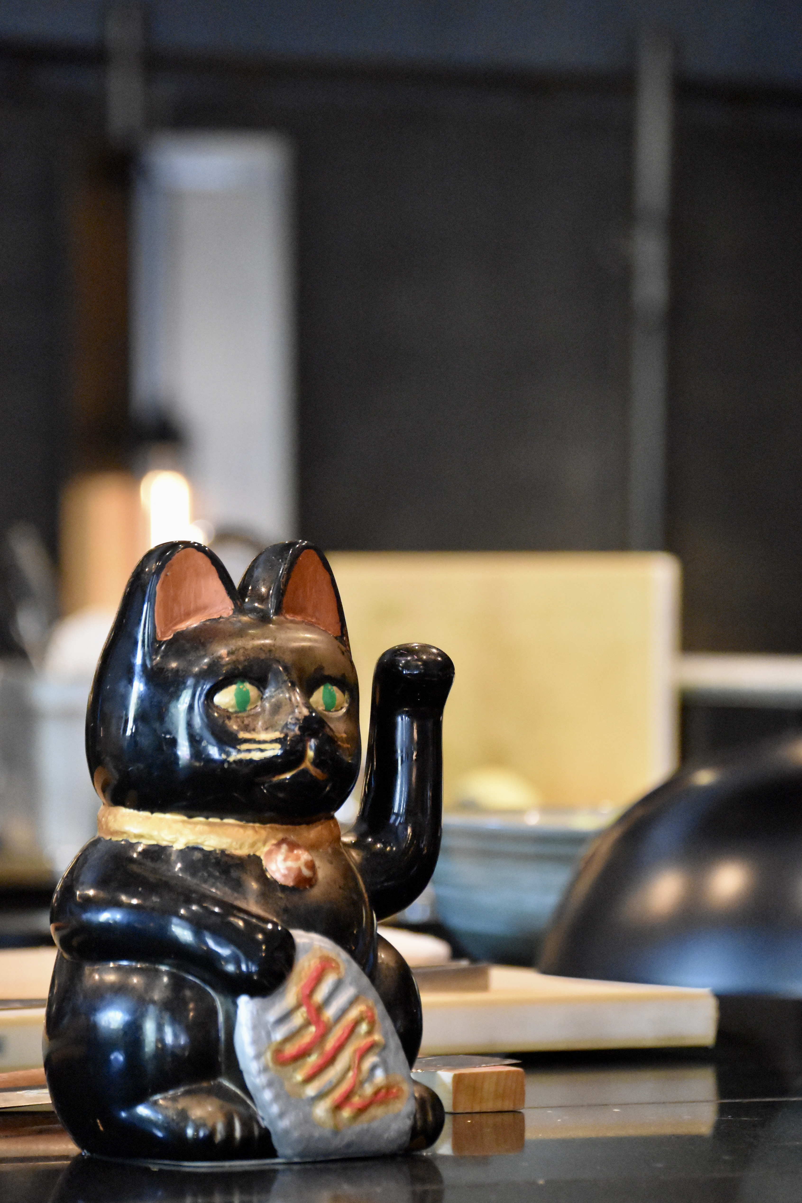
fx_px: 4761
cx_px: 401
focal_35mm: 142
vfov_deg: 14.4
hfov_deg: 9.6
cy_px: 602
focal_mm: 95
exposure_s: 1/125
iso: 8000
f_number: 4.5
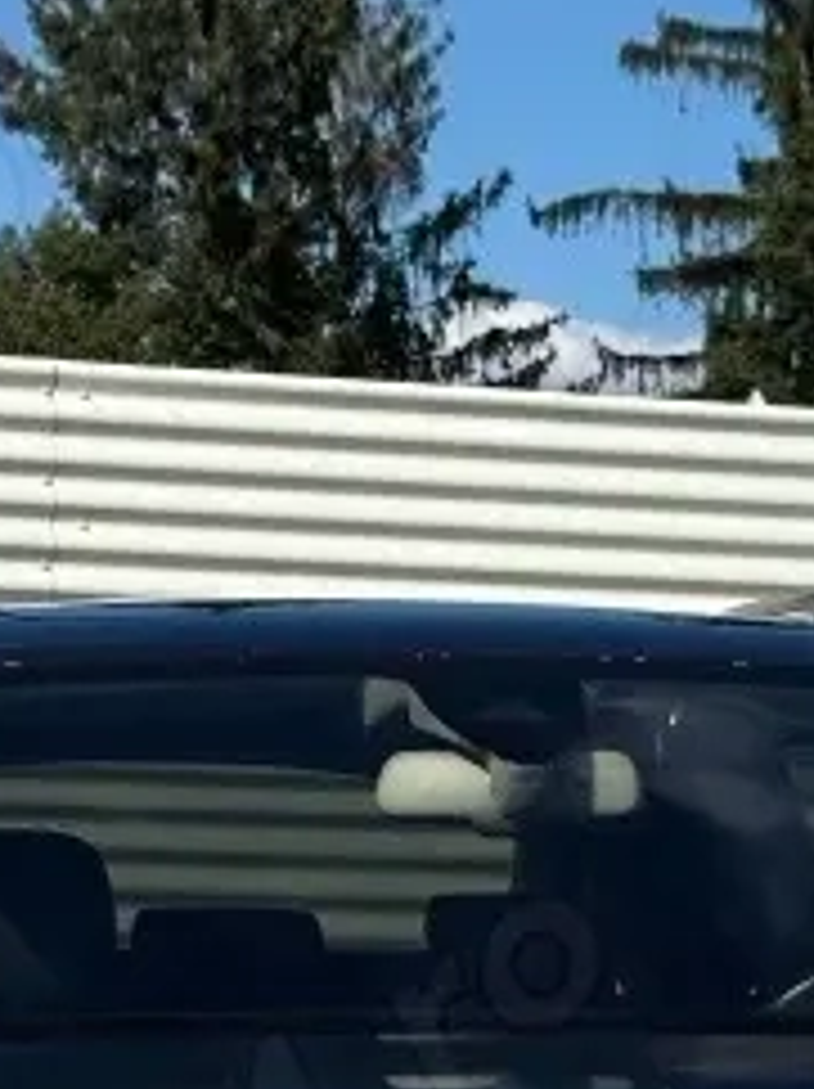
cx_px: 418
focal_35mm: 204
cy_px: 1431
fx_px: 6407
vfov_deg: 9.5
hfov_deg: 7.3
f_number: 1.78
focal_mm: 6.76
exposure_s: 1/11628
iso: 100
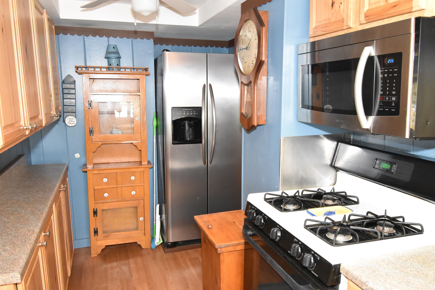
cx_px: 218
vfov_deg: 43.6
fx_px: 363
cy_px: 145
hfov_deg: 61.9
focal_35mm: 30
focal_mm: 20
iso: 4000
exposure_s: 1/60
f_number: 5.6
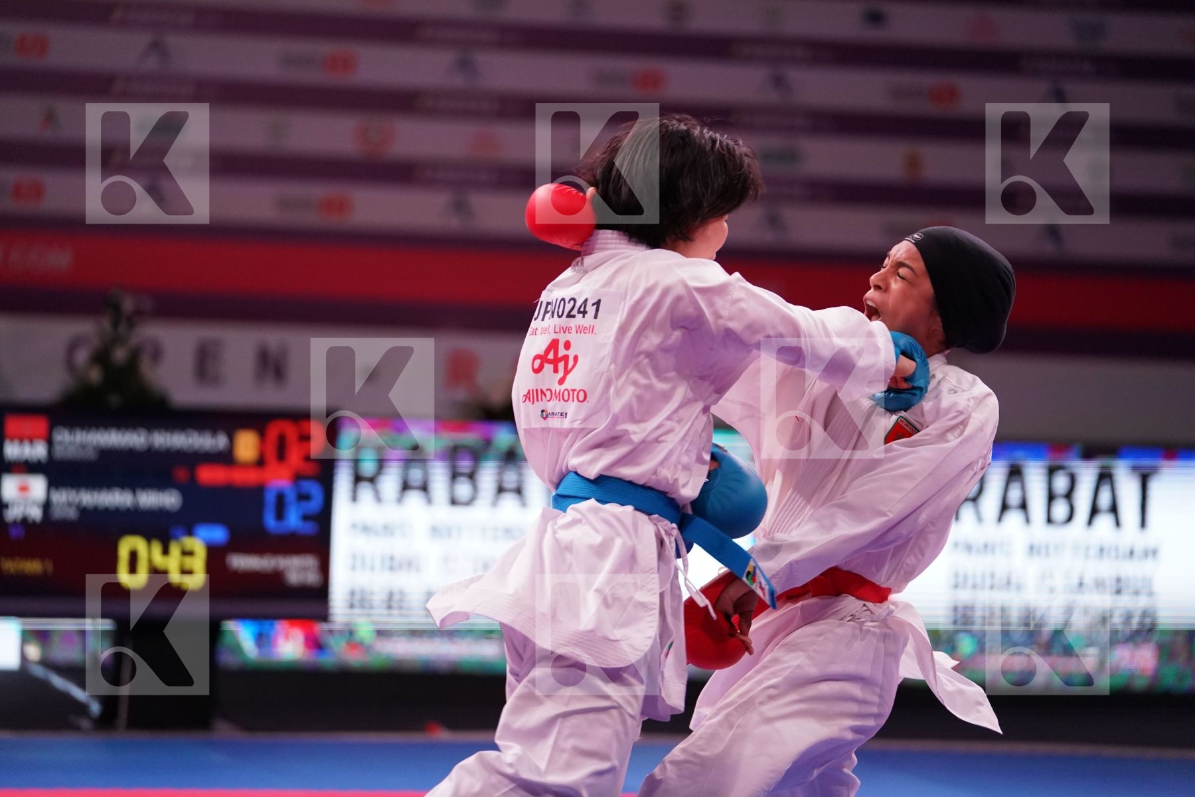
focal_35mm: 140
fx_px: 4647
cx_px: 598
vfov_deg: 9.8
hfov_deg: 14.7
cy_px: 398
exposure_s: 1/1000
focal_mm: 140
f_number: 2.8
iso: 4000
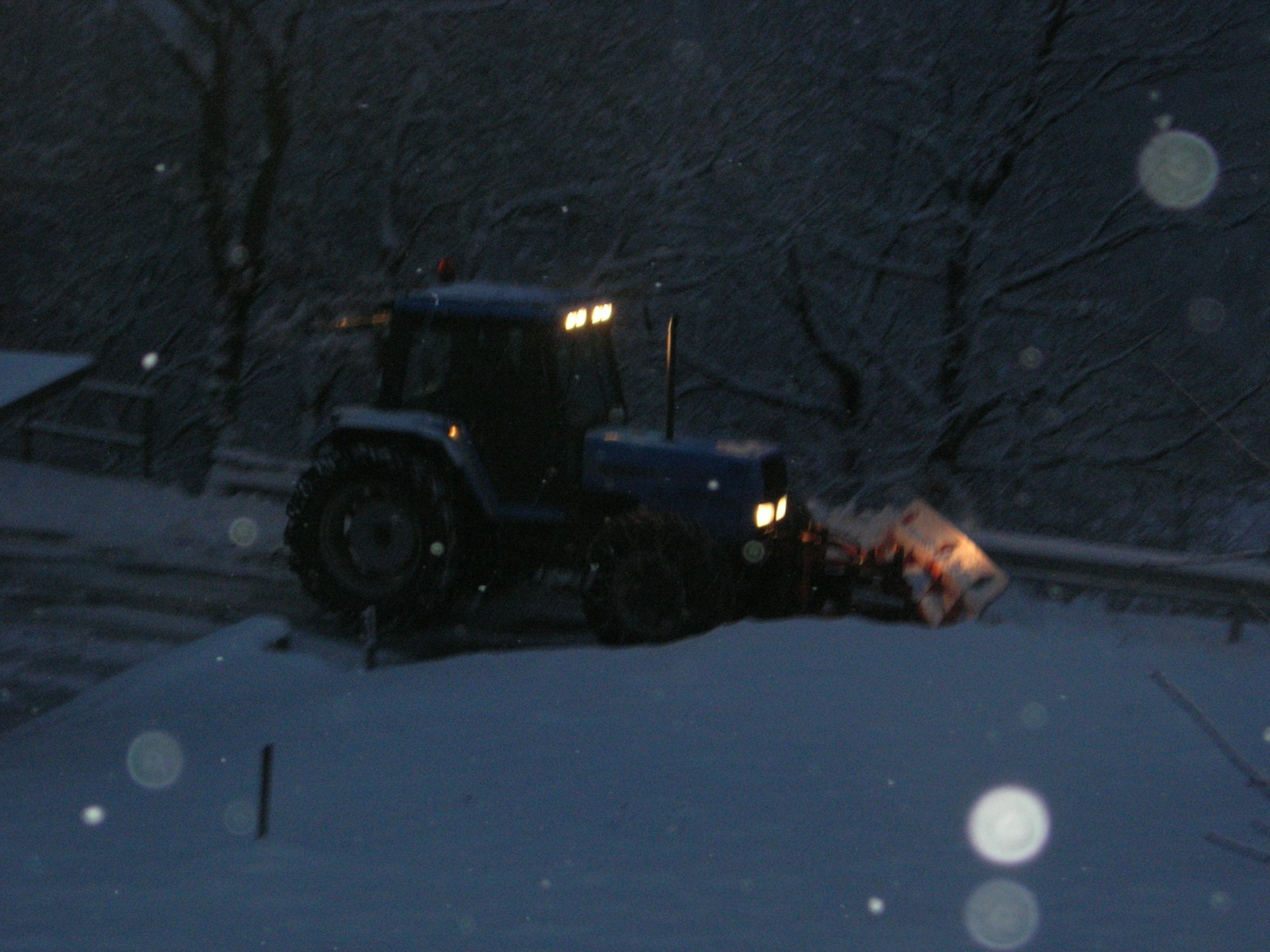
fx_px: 4146
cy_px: 476
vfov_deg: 13.1
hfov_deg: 17.4
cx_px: 635
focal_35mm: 113
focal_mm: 23.4
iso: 200
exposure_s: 1/60.1
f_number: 4.9
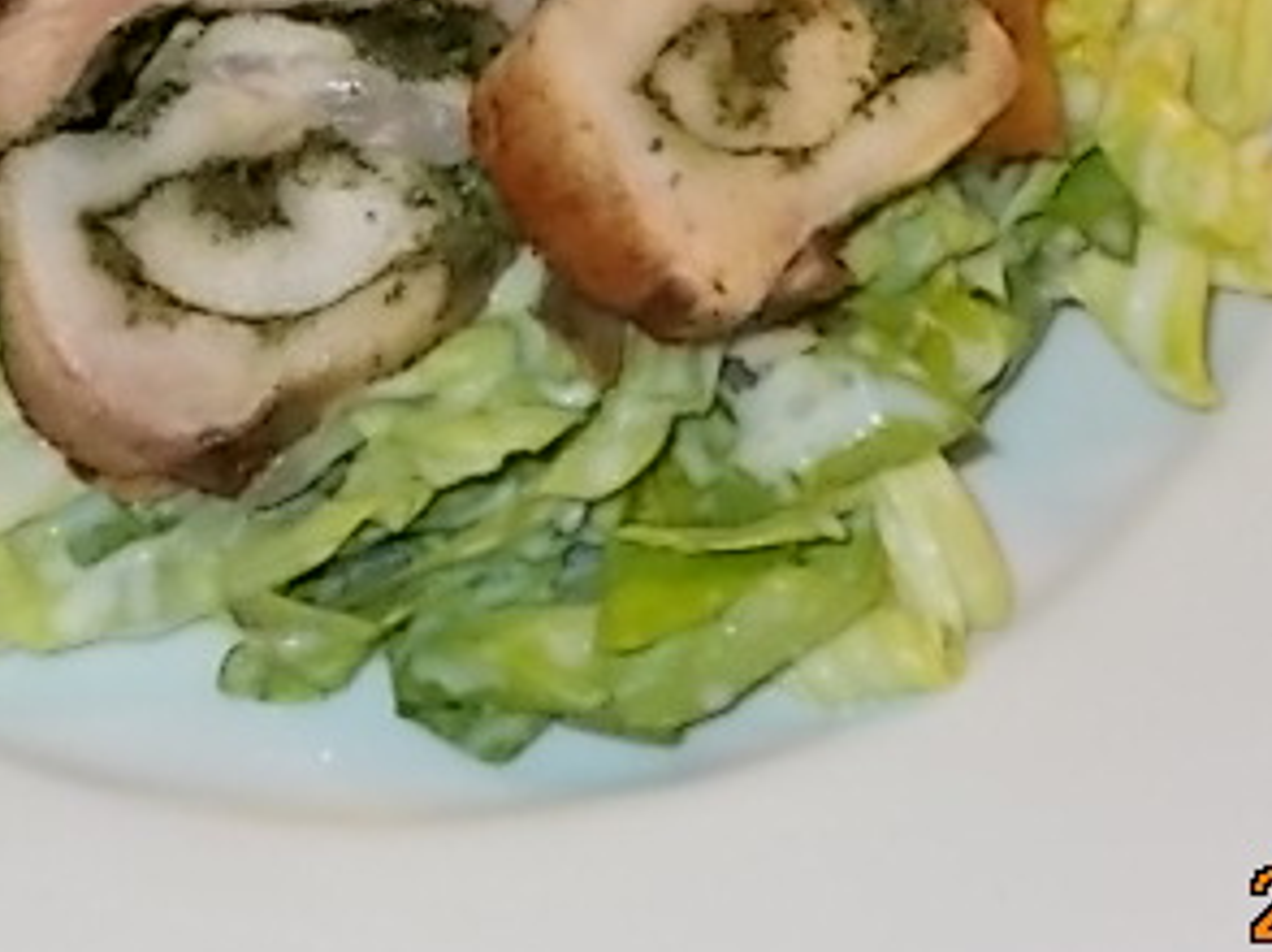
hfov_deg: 18.0
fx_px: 4002
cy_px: 113
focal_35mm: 109
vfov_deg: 13.5
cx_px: 480
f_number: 4.5
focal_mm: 9
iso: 200
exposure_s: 1/30
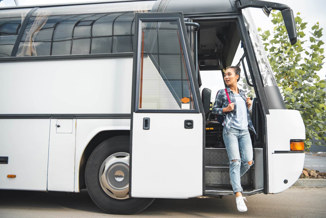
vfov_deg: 42.3
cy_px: 109
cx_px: 163
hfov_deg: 60.3
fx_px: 281
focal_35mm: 31
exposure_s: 1/800
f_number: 3.5
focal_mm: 31
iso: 320
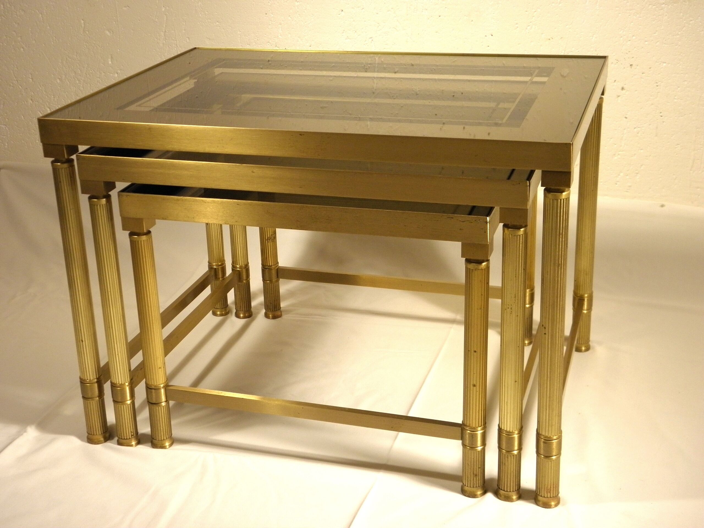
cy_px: 264
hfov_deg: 38.2
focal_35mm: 50
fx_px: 1017
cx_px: 352
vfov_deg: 29.1
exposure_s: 1/30
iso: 200
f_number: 4
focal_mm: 9.1
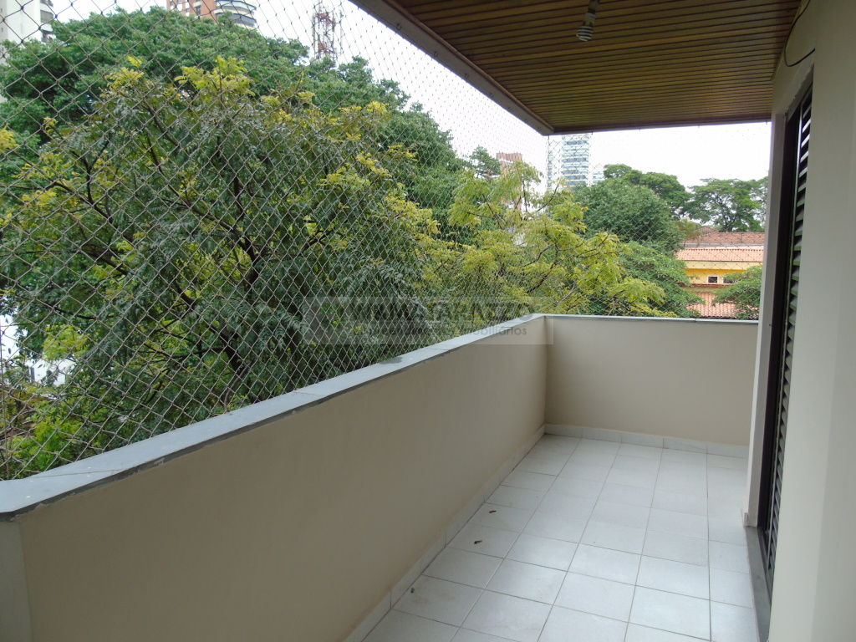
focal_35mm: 25
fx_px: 618
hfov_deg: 69.4
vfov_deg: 54.9
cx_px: 428
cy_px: 321
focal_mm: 4.4
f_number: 3.4
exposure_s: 1/160
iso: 80
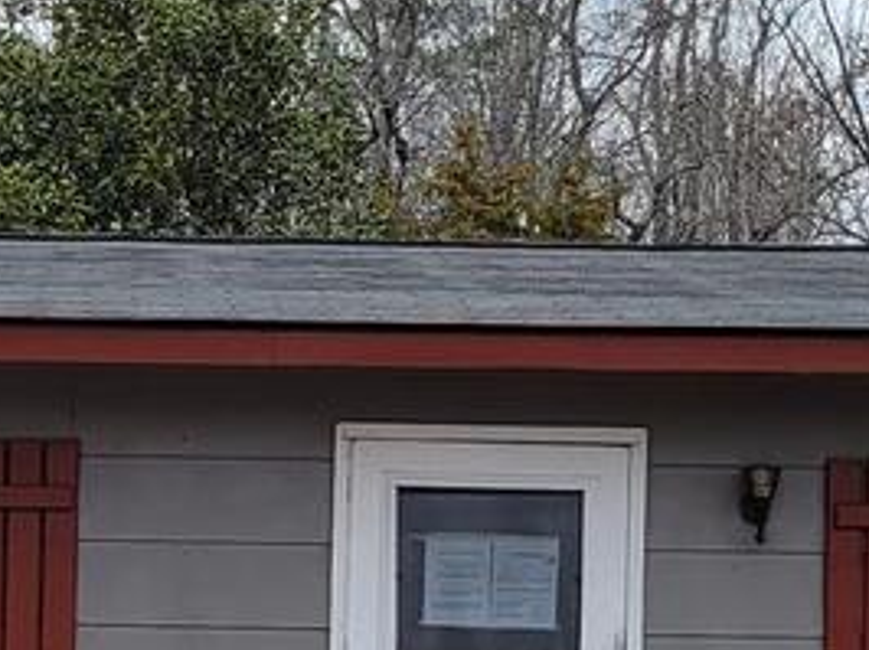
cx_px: 0
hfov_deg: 13.8
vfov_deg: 10.3
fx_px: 3536
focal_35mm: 141
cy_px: 882
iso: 40
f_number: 1.8
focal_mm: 5.4
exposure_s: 1/1000
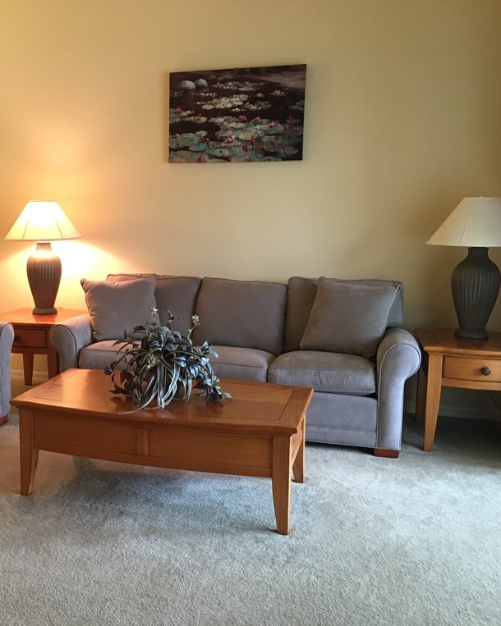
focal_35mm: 38
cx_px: 111
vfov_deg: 47.9
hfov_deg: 37.9
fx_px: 705
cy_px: 312
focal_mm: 4.15
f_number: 2.2
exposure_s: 1/30
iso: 125
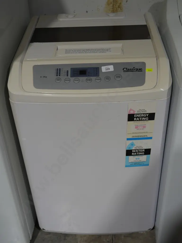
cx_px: 91
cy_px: 122
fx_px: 308
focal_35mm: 44
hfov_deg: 32.9
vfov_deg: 42.9
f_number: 4.7
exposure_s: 1/60
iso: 200
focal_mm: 22
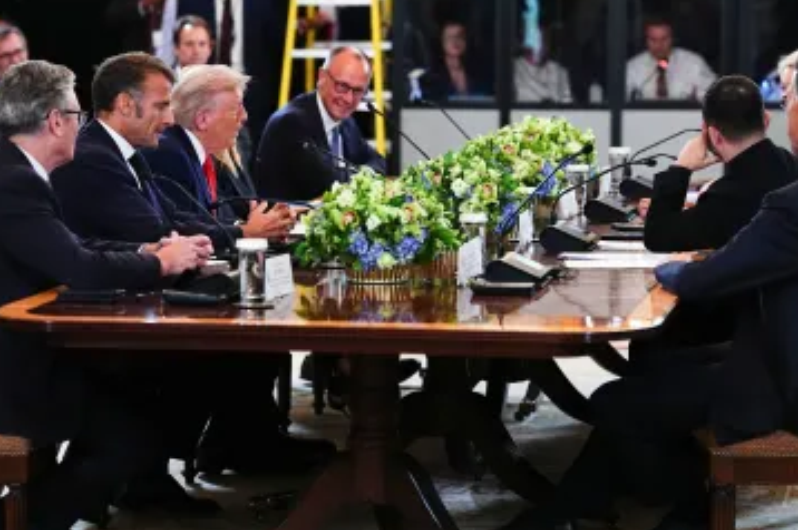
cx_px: 412
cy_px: 243
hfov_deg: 14.2
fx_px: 3211
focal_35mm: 145
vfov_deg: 9.4
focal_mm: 108
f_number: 3.2
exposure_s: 1/320
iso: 6400
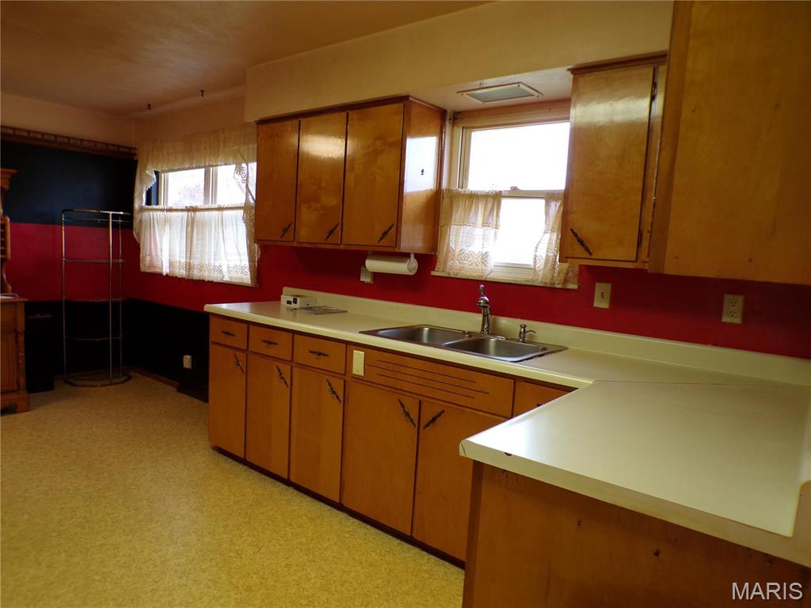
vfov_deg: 56.8
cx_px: 406
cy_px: 304
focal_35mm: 24
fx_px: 562
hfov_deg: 71.6
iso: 163
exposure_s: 1/34
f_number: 3
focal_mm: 4.3
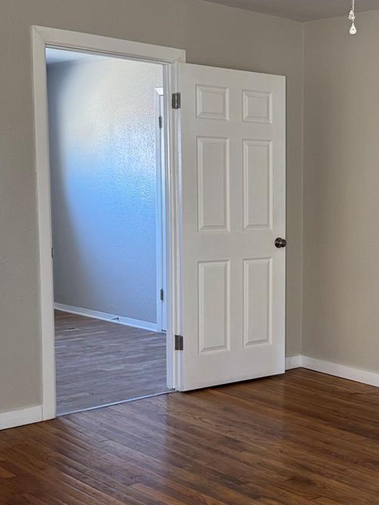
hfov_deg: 25.9
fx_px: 802
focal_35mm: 55
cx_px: 320
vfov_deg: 34.9
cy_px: 268
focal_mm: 6.76
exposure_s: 1/60
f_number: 1.78
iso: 200
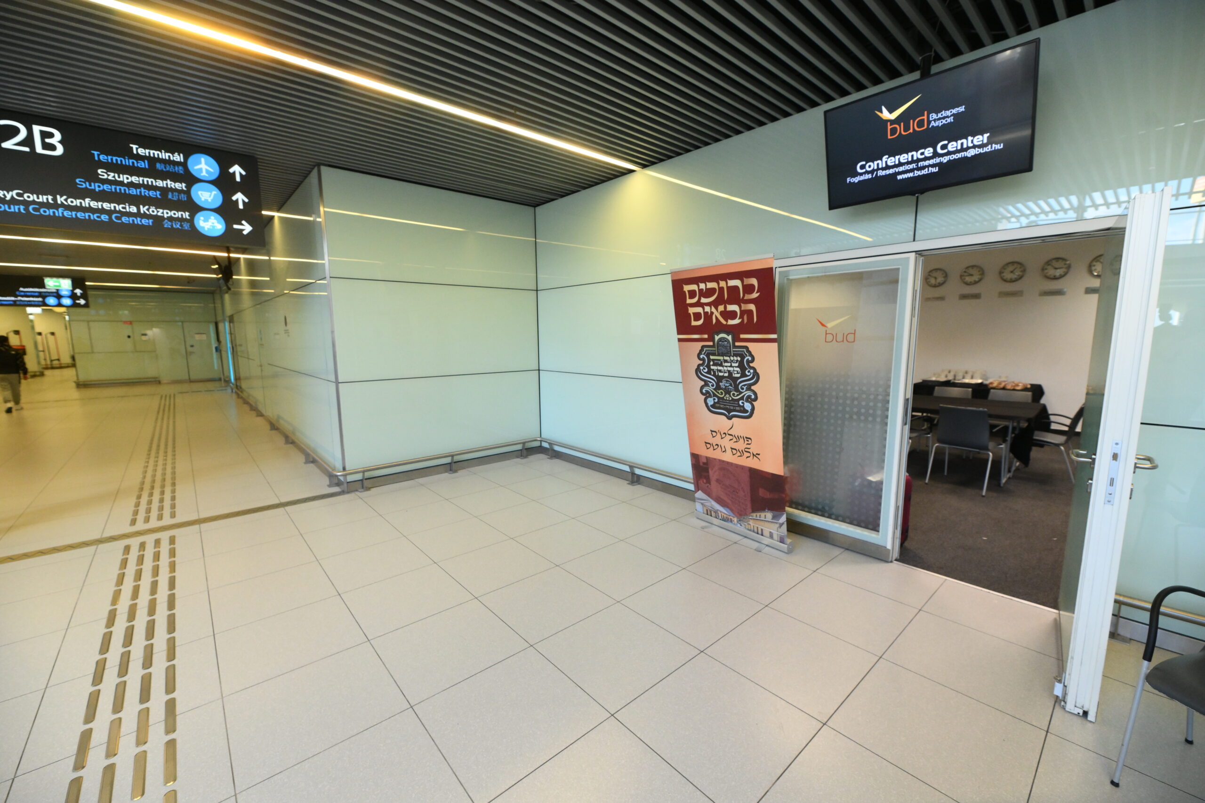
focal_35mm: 14
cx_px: 602
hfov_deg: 104.3
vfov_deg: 81.2
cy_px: 402
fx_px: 469
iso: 3200
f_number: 5
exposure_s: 1/200
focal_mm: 14
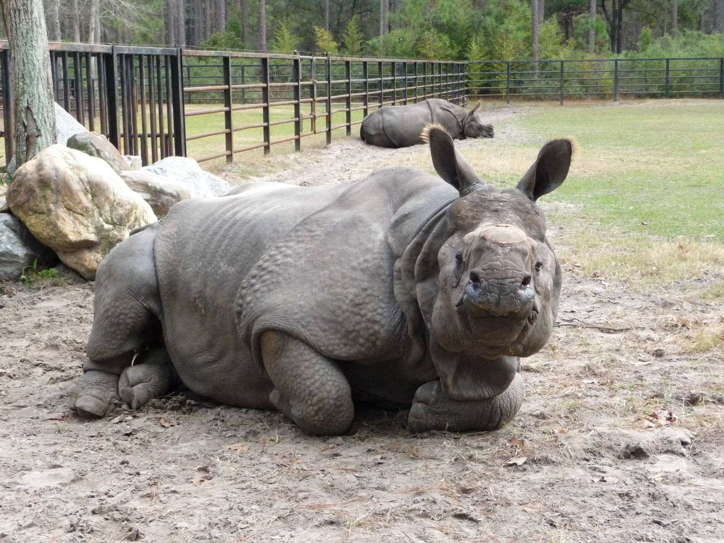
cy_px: 272
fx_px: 1297
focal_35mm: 62
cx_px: 362
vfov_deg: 23.7
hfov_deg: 31.2
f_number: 4.5
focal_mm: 10.5
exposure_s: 1/400
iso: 400
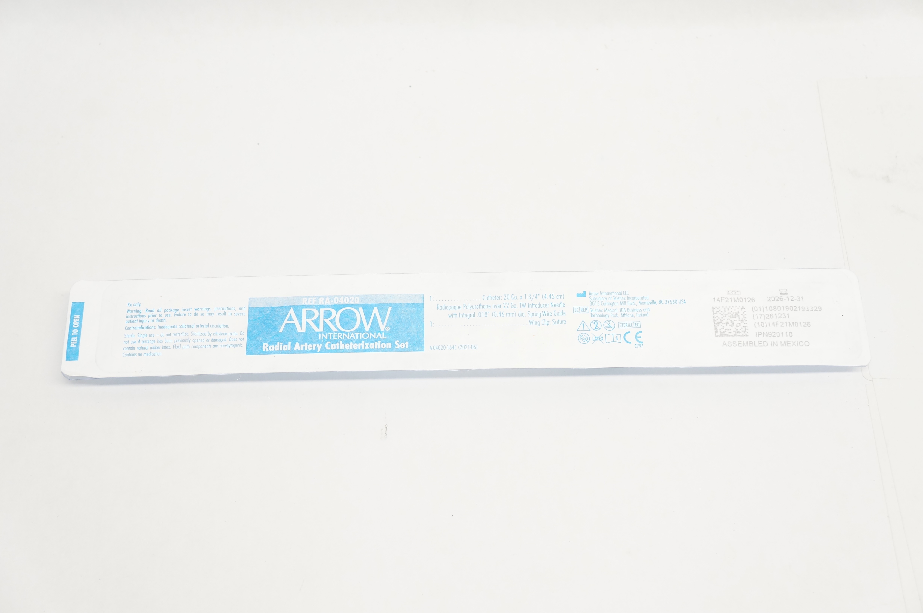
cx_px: 462
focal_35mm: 48
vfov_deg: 28.0
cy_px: 306
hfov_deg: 41.2
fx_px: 1229
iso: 800
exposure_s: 1/80
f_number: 6.3
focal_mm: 32
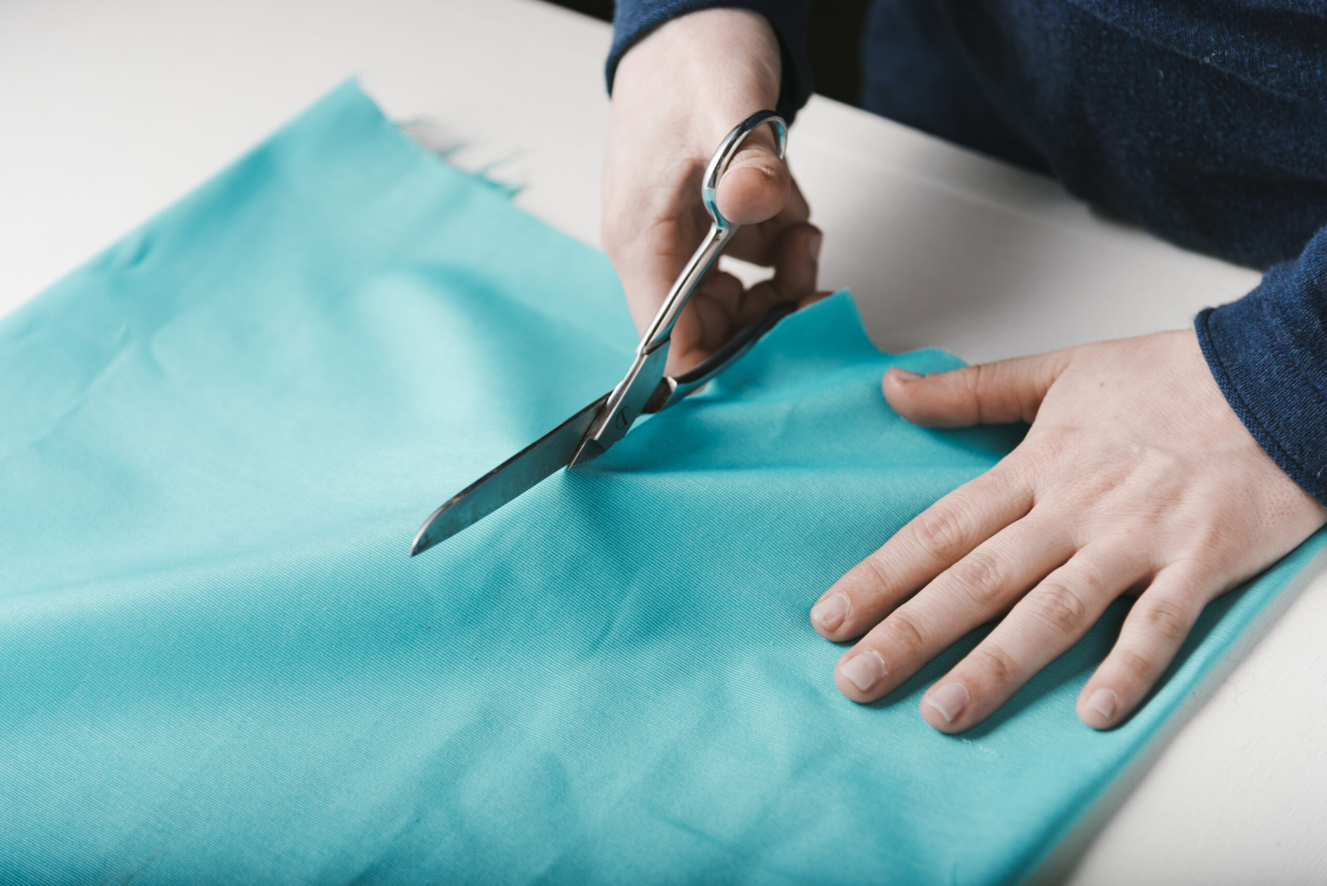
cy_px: 443
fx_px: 3134
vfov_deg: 16.1
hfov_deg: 23.9
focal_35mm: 85
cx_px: 664
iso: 100
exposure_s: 1/200
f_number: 4
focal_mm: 85
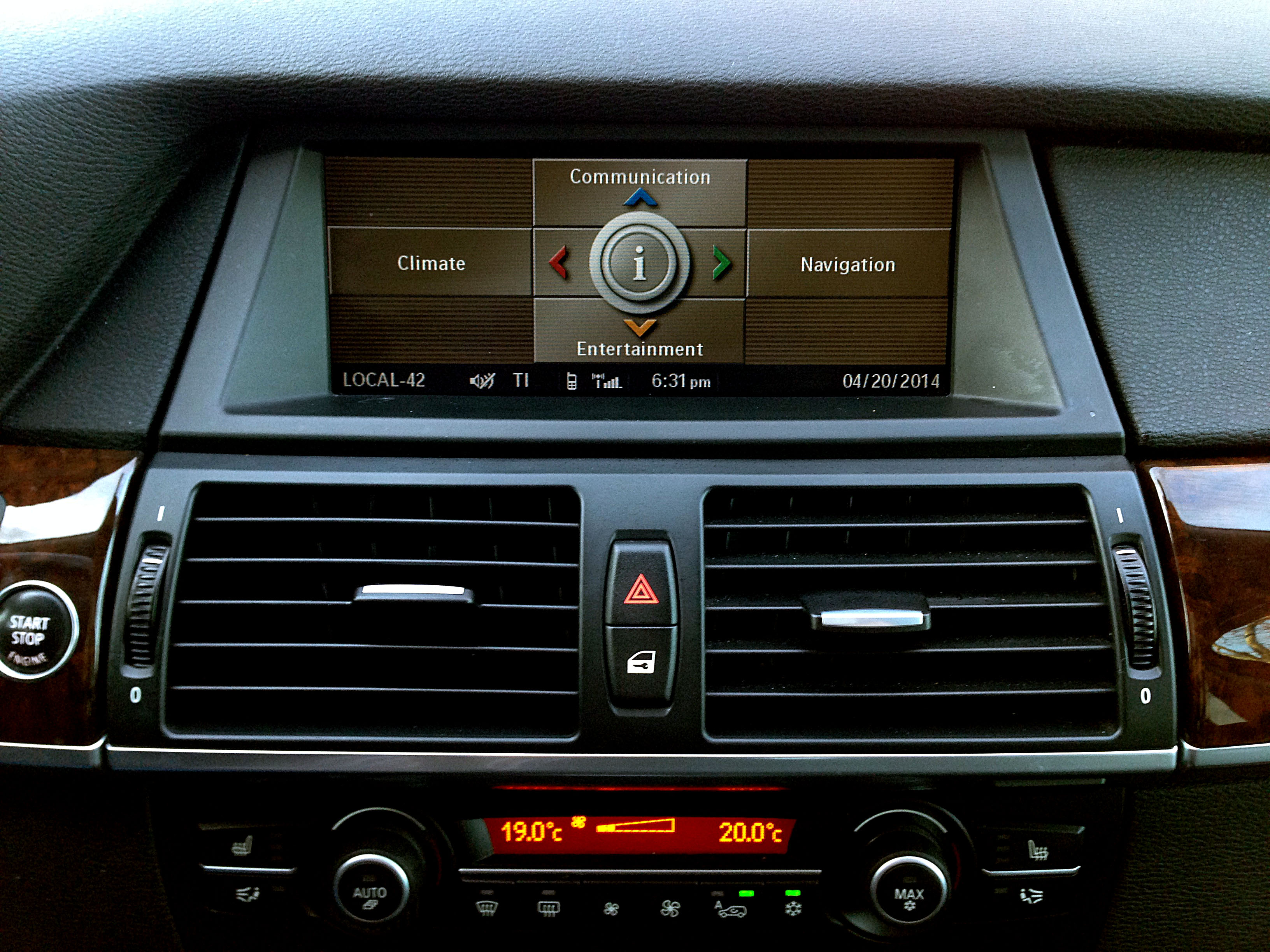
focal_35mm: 33
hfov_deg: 55.4
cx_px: 635
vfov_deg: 42.9
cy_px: 476
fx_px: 1211
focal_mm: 4.12
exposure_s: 1/20
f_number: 2.4
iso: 100
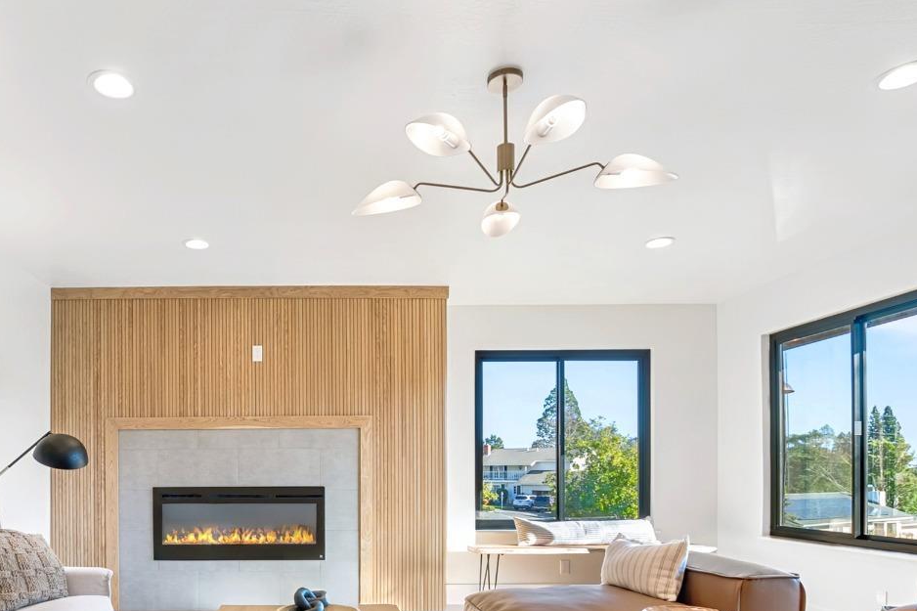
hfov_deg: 71.4
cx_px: 301
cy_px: 441
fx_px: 611
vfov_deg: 51.4
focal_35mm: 24
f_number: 9
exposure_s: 1/3
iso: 250
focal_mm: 10
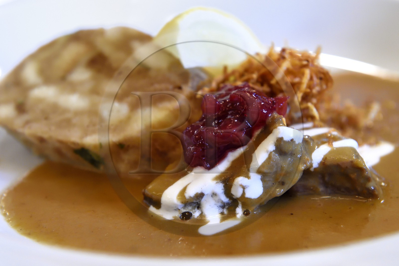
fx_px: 776
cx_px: 200
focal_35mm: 70
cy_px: 133
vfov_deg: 19.4
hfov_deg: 28.8
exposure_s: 1/50
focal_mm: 70
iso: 5000
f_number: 6.3
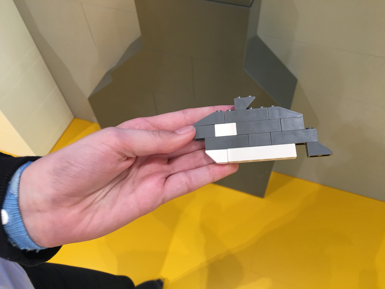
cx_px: 192
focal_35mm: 29
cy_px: 144
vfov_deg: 48.2
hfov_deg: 61.7
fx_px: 323
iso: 40
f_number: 2.2
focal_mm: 4.15
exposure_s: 1/17
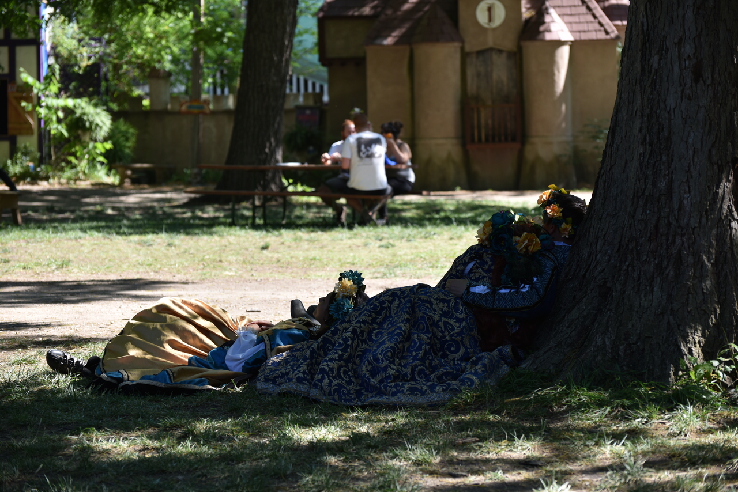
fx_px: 2255
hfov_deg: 18.6
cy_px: 246
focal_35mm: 110
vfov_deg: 12.5
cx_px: 369
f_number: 5
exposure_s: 1/250
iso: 100
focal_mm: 110
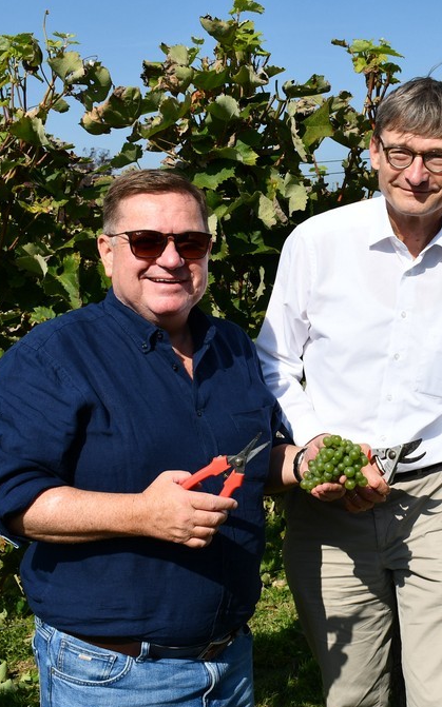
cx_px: 391
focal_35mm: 56
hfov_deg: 22.6
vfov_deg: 36.3
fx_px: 1080
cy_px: 357
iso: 100
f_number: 9
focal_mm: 24
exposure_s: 1/320
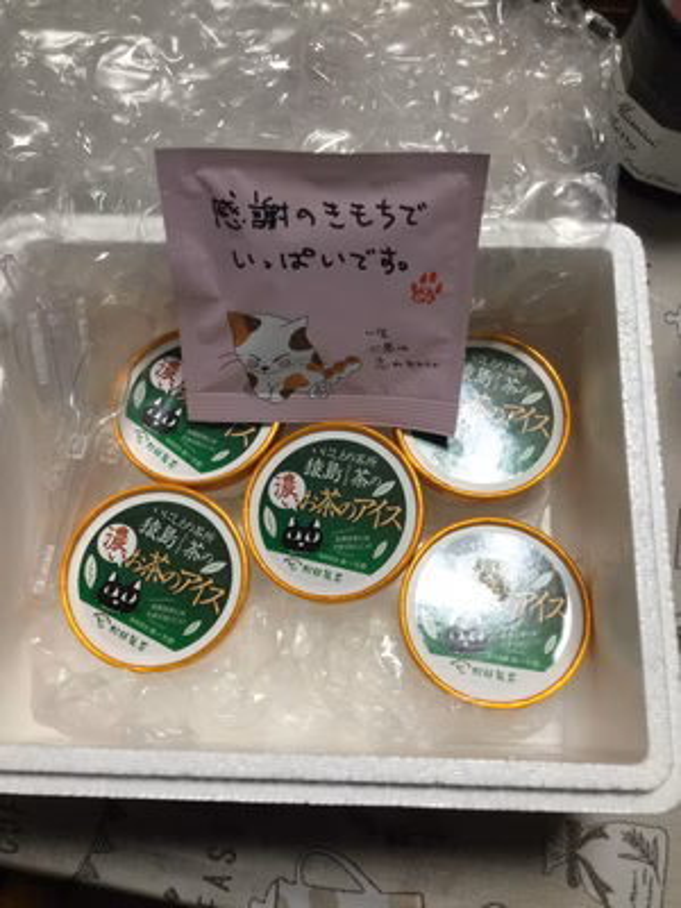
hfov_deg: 45.4
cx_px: 340
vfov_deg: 58.4
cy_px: 454
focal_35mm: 31
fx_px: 813
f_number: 2.4
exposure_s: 1/30
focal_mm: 3.3
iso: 50
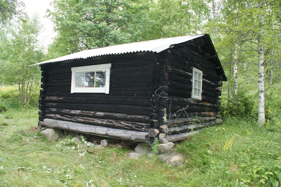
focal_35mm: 27
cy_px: 94
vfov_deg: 47.9
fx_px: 211
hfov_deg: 67.4
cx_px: 140
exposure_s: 1/80
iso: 200
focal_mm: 18
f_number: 5
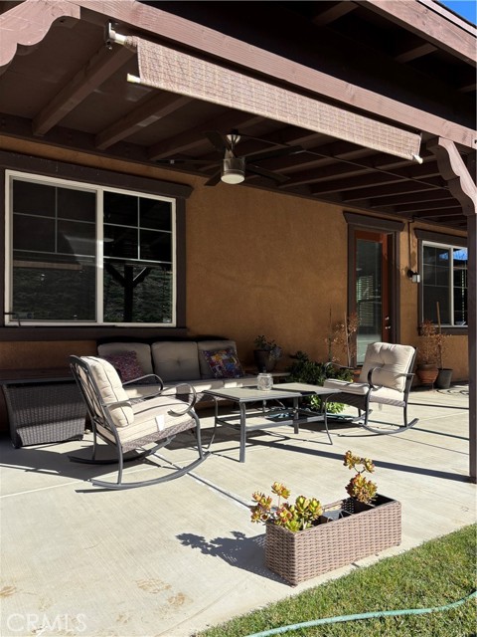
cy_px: 318
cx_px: 238
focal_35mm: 26
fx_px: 478
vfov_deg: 67.3
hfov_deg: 53.1
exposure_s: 1/1984
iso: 50
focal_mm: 5.96
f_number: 1.6
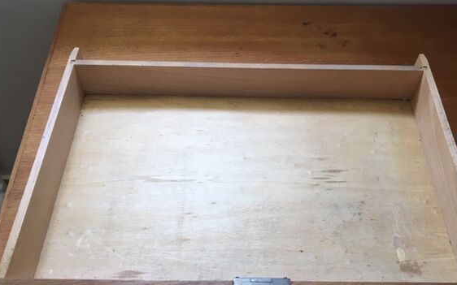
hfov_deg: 55.3
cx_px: 242
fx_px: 436
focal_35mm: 35
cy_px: 181
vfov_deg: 36.0
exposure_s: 1/33
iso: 80
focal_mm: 4.15
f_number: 2.2
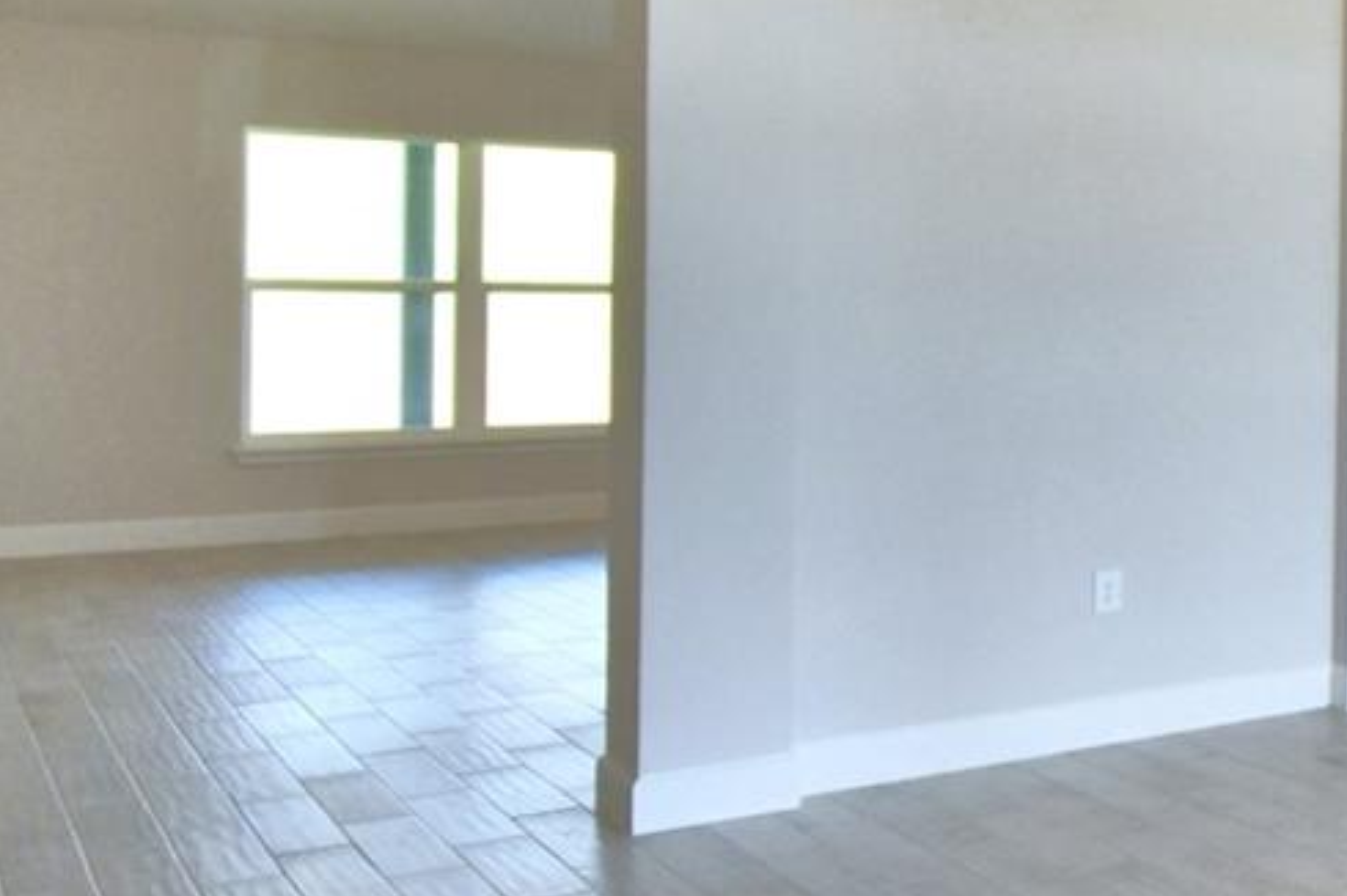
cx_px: 1999
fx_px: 1832
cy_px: 300
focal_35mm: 49
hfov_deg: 27.9
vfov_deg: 27.3
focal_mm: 10
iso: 320
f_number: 4.5
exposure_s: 1/125
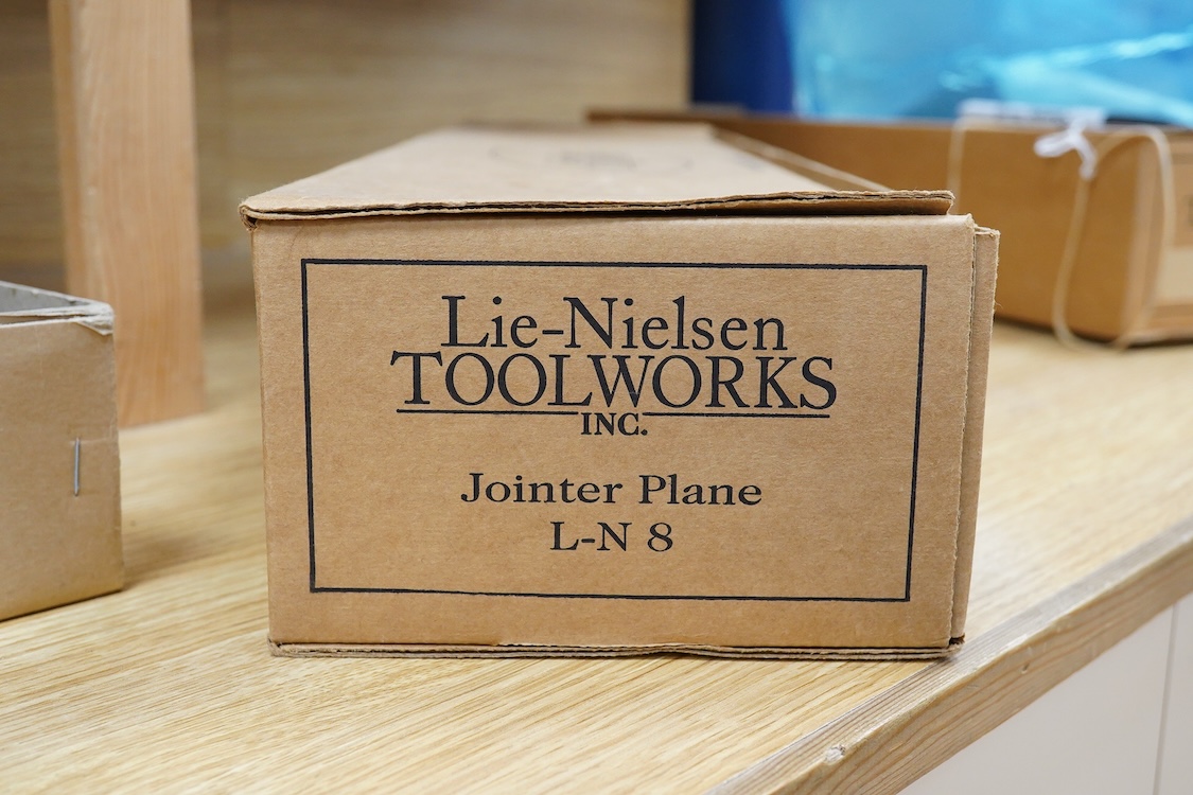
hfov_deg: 43.6
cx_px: 596
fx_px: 1491
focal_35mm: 45
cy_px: 398
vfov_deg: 29.9
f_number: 9
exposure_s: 1/100
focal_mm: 30
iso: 2500
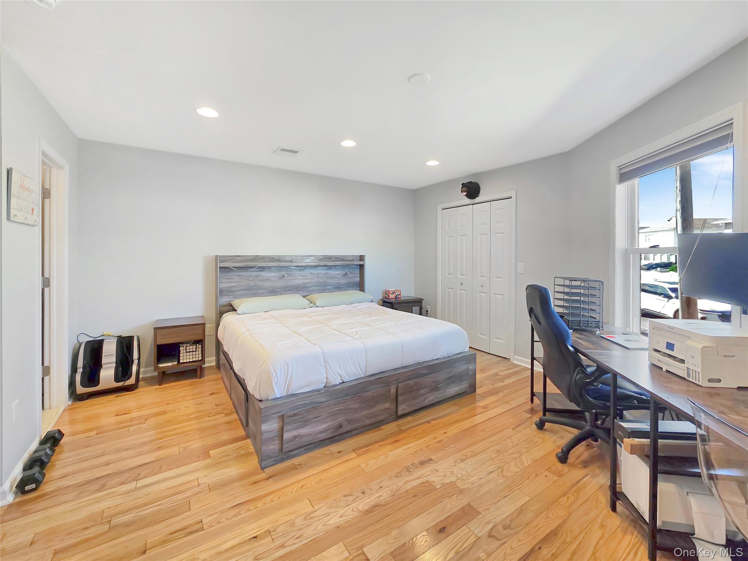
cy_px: 280
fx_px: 281
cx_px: 374
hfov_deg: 106.2
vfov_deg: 89.9
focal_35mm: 13
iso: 100
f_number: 2.2
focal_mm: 2.2
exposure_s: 1/60
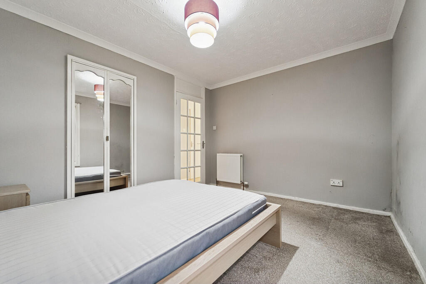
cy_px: 142
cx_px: 213
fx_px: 166
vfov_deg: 81.2
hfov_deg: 104.2
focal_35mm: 14
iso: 800
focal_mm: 14
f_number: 3.5
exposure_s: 1/100
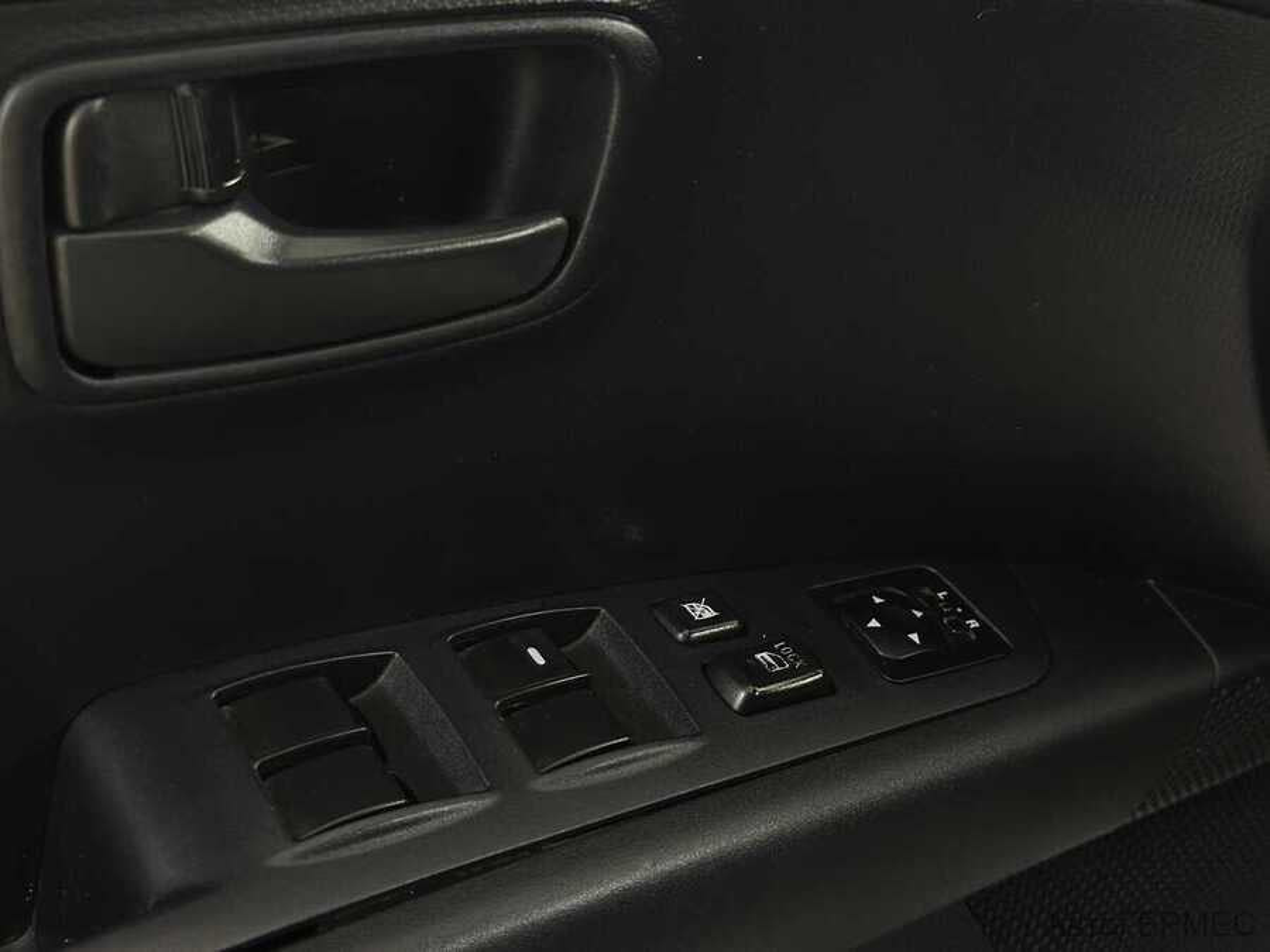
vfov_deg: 30.3
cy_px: 476
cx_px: 635
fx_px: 1761
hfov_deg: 39.7
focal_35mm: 48
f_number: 1.78
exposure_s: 1/33
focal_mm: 6.86
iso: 400
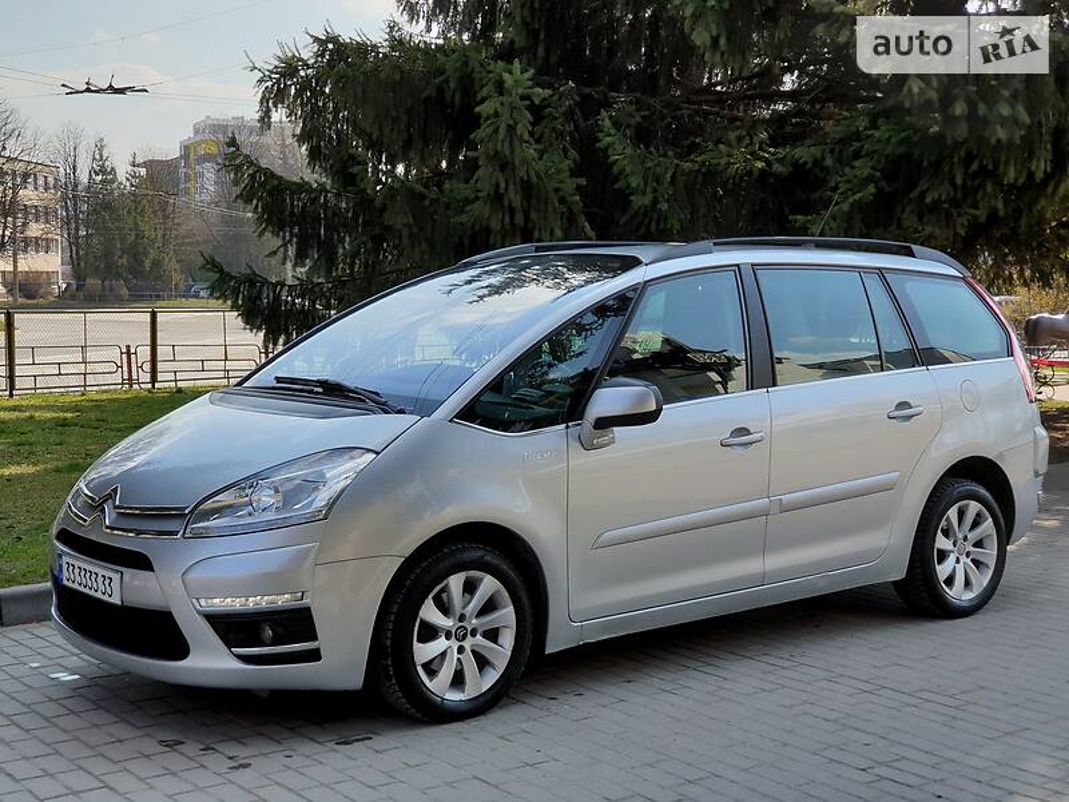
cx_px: 534
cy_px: 401
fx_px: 1606
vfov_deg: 28.0
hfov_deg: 36.8
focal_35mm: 52
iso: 25
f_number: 2.4
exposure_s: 1/507
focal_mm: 6
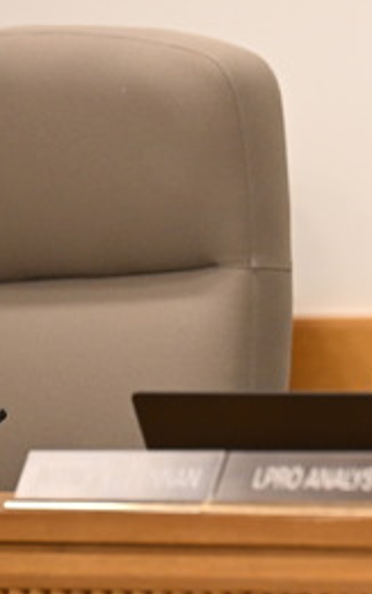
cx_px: 571
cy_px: 224
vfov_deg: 3.1
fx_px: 11022
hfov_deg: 1.9
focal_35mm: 681
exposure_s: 1/200
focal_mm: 200
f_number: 2.8
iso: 1600
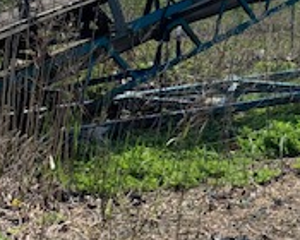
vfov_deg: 16.3
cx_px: 468
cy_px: 27
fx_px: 826
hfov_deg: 18.0
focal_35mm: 93
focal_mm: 4.25
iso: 25
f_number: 1.8
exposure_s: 1/3086
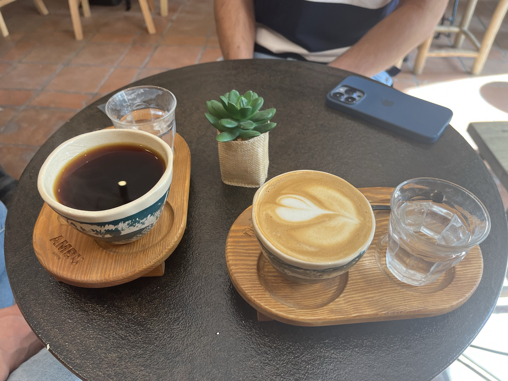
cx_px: 254
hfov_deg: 67.3
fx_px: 382
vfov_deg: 53.1
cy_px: 190
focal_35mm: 26
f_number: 1.6
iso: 80
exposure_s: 1/118
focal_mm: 5.1
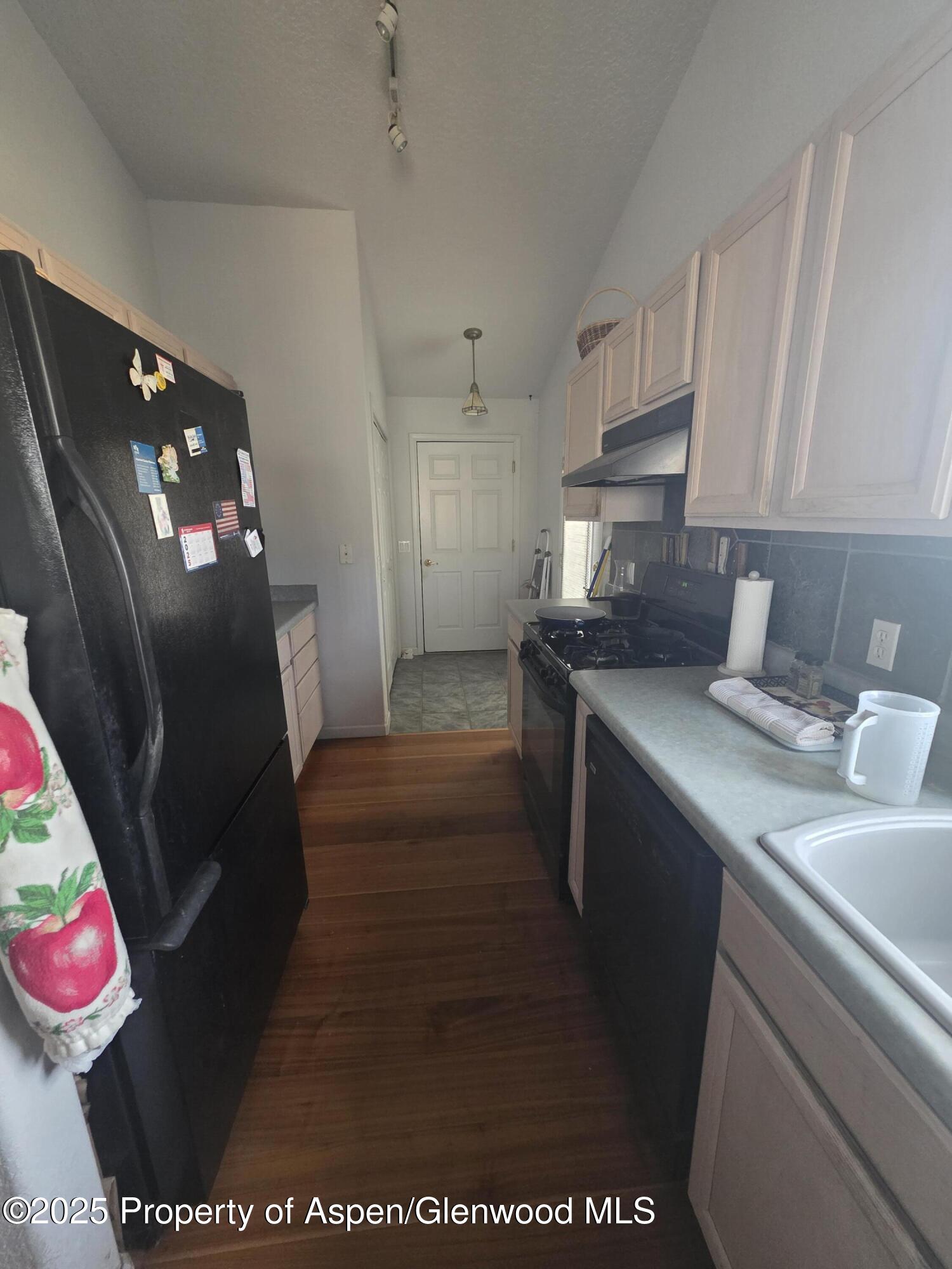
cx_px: 476
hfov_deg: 89.9
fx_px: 477
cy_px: 634
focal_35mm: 13
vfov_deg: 106.2
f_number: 1.9
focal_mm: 2.2
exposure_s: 1/60
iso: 500
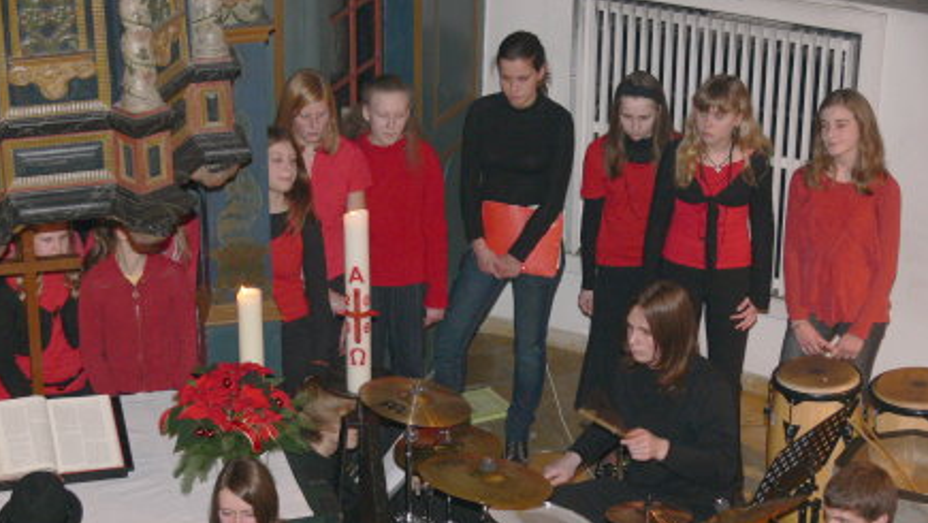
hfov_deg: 19.4
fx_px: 2708
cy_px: 315
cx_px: 464
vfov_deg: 11.0
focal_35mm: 110
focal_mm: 21.1
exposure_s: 1/30
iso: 100
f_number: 4
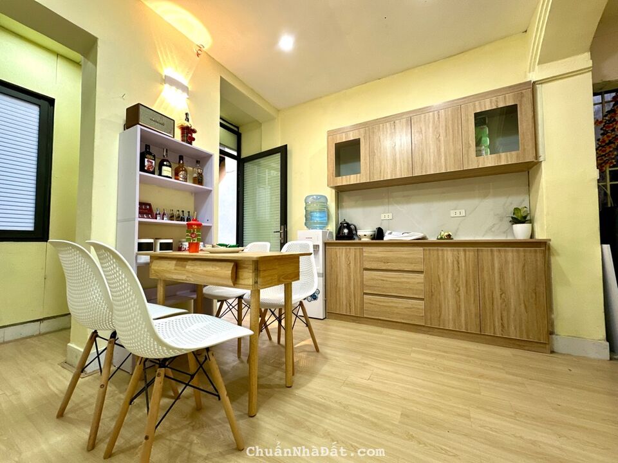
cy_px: 232
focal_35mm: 14
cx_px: 309
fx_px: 250
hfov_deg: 102.1
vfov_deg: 85.7
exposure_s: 1/50
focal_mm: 2.22
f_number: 2.2
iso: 250
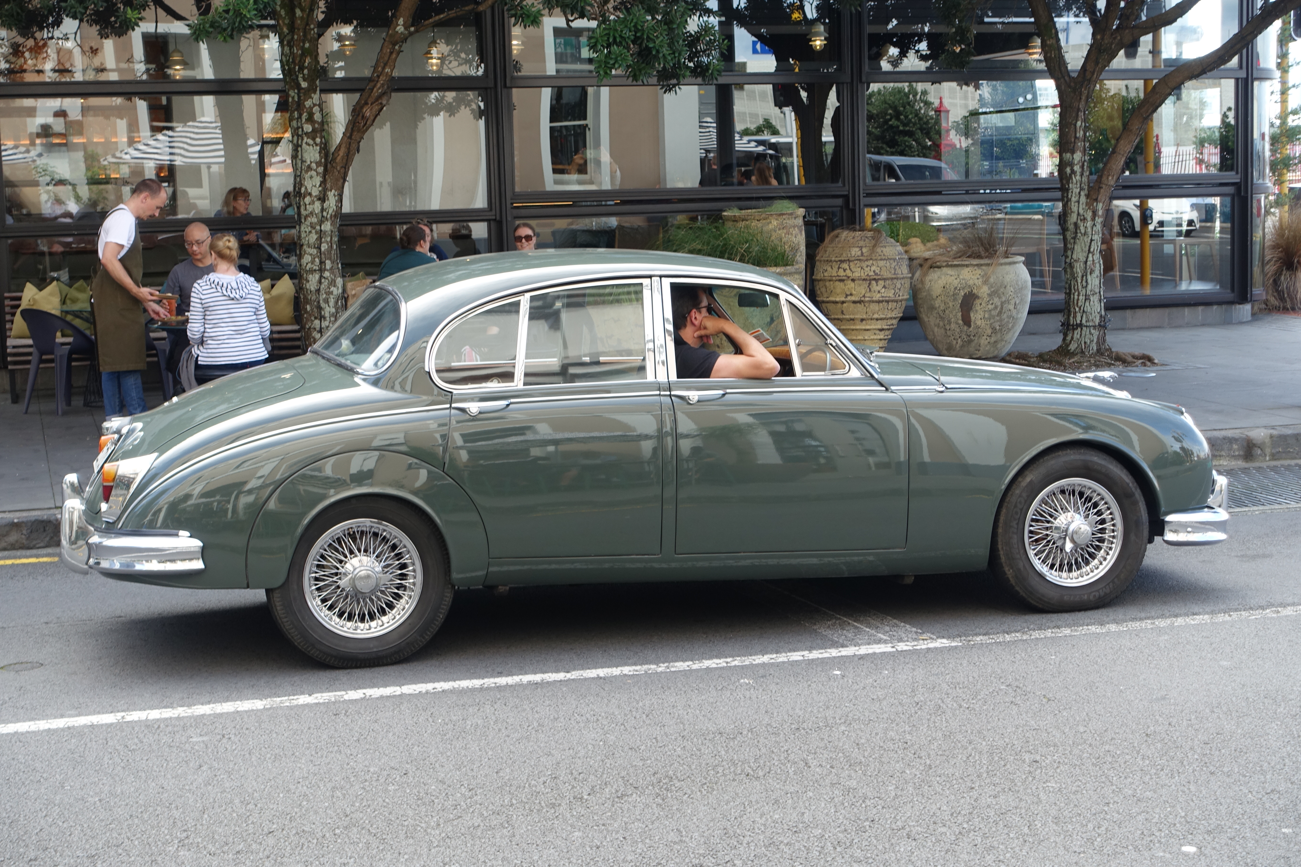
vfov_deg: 24.2
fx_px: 2024
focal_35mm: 56
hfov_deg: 35.6
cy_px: 434
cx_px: 650
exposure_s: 1/125
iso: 125
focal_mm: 20.43
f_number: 4
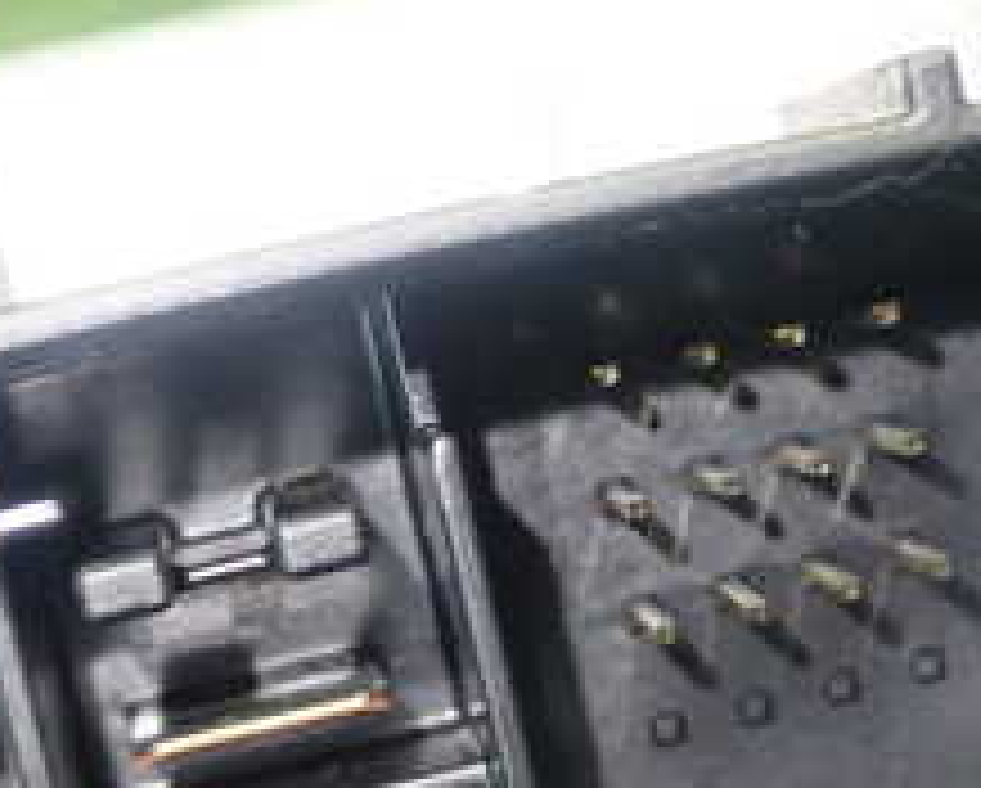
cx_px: 567
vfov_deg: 14.0
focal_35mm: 110
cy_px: 576
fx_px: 3198
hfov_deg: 17.4
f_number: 2.8
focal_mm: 7.31
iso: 500
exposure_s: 1/40
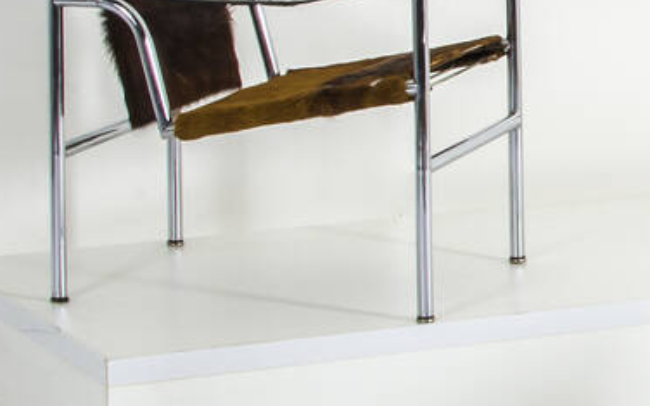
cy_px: 158
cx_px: 743
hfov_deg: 10.4
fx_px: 3523
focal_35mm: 199
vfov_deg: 6.6
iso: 125
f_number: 16
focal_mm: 35
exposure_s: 1/160
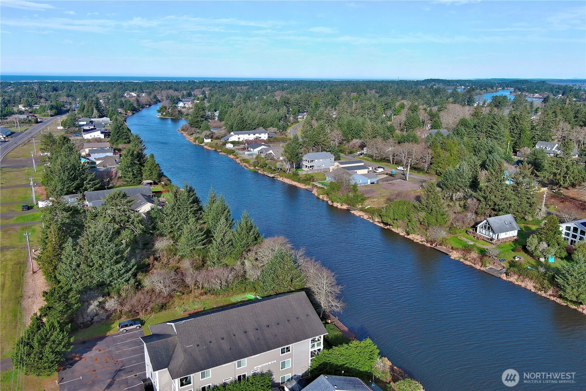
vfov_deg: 45.0
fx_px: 472
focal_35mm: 29
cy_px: 196
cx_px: 293
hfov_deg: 63.7
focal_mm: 10.57
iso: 100
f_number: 2.8
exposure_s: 1/917
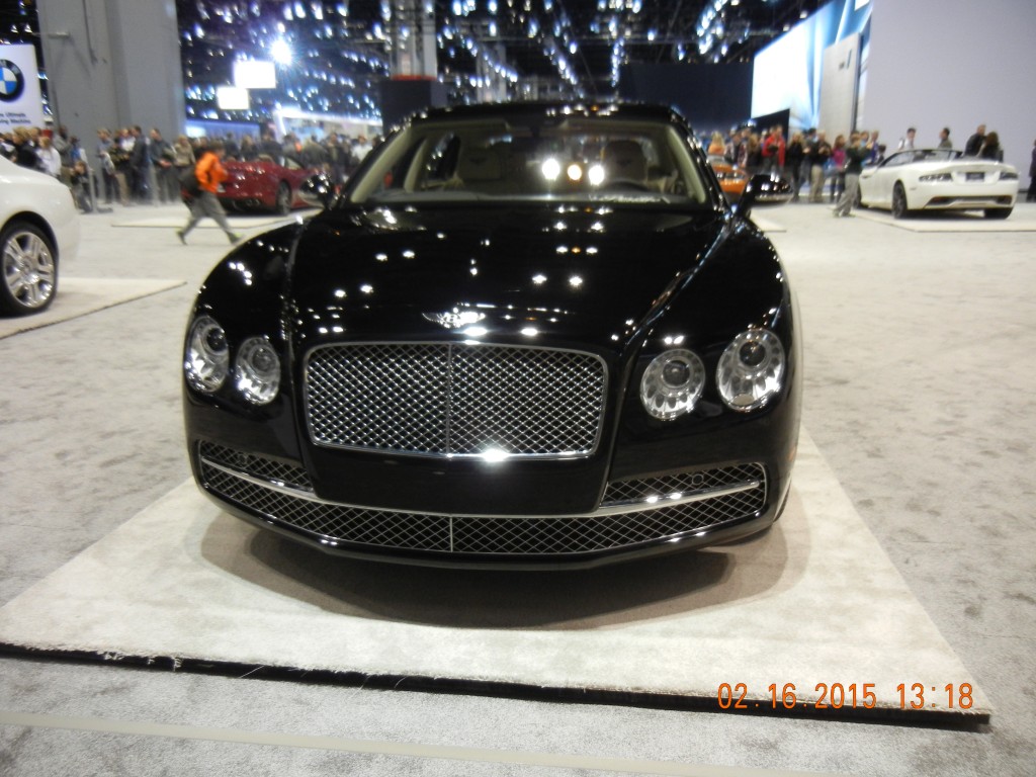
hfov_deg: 60.0
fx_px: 898
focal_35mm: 30
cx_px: 518
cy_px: 388
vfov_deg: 46.8
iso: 396
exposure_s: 1/60
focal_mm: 5.4
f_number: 3.5
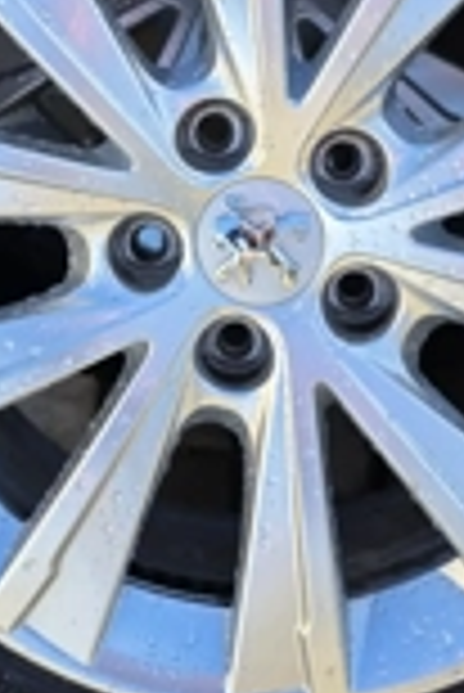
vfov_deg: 31.4
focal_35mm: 62
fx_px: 1196
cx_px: 230
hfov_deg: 22.0
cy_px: 126
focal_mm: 6.3
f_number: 1.7
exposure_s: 1/359
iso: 40
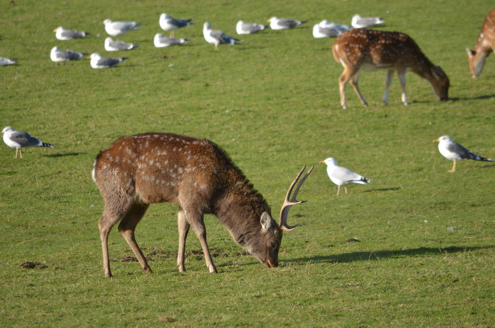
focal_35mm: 450
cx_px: 248
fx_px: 6175
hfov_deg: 4.6
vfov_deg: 3.0
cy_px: 164
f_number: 5.6
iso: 400
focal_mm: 300
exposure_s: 1/2000
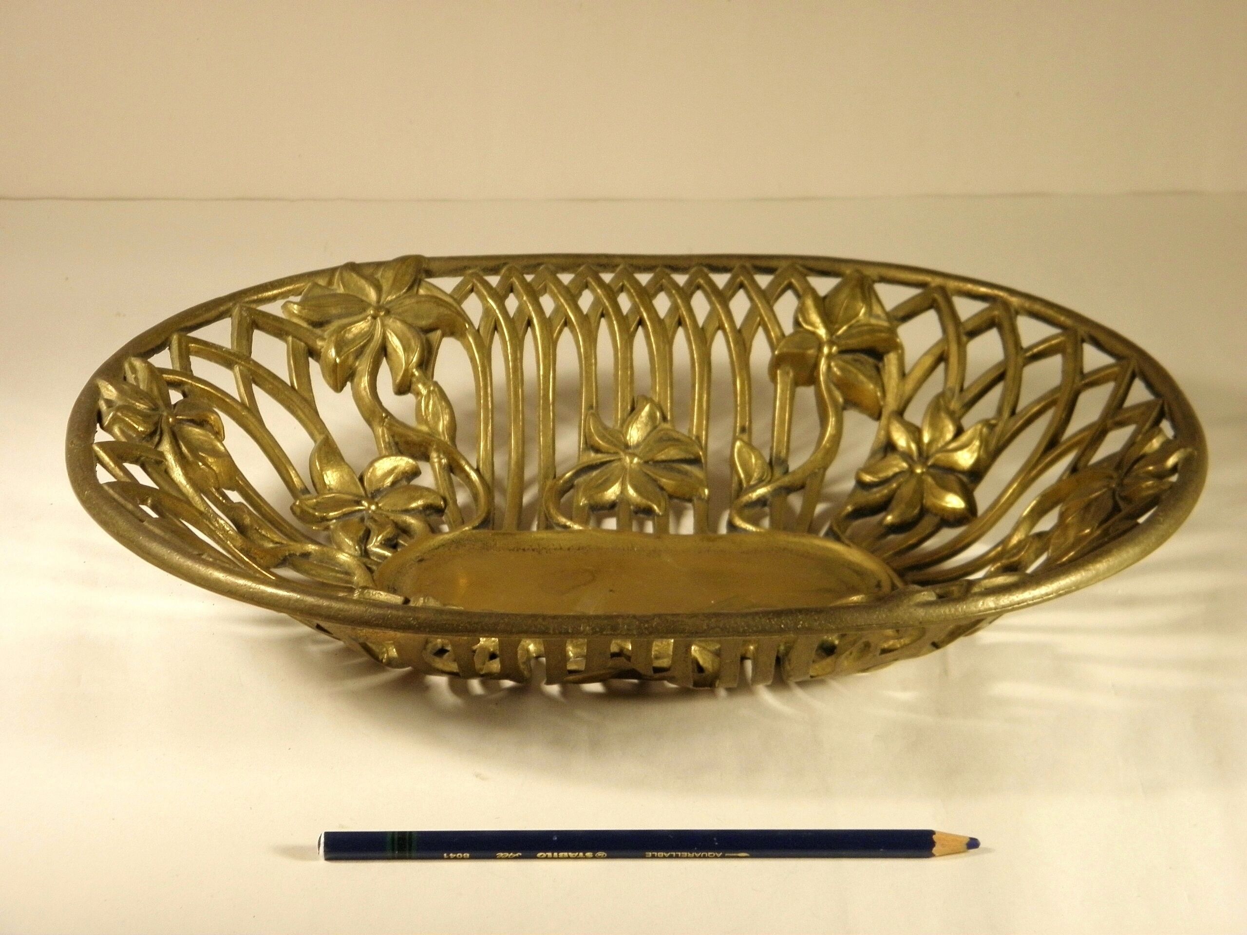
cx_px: 624
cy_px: 468
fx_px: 3819
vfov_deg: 14.0
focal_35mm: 106
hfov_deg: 18.5
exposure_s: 1/60
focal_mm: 19
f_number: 4.7
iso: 200
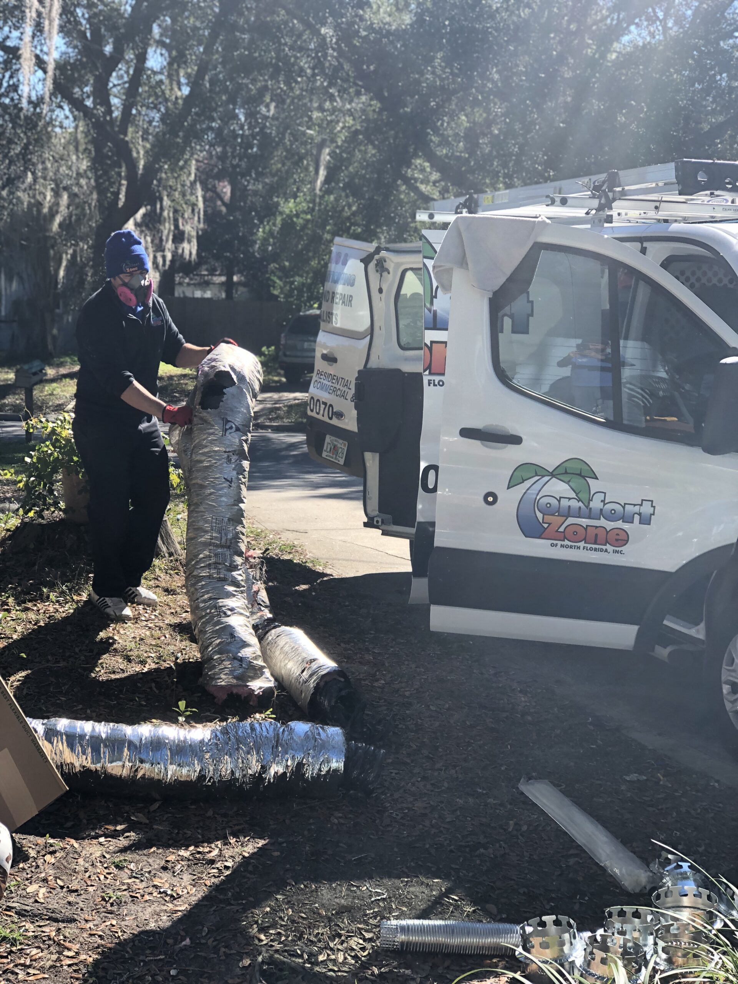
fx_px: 1620
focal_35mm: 57
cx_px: 369
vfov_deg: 33.8
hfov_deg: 25.7
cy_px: 492
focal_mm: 6.6
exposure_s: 1/333
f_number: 2.8
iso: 20
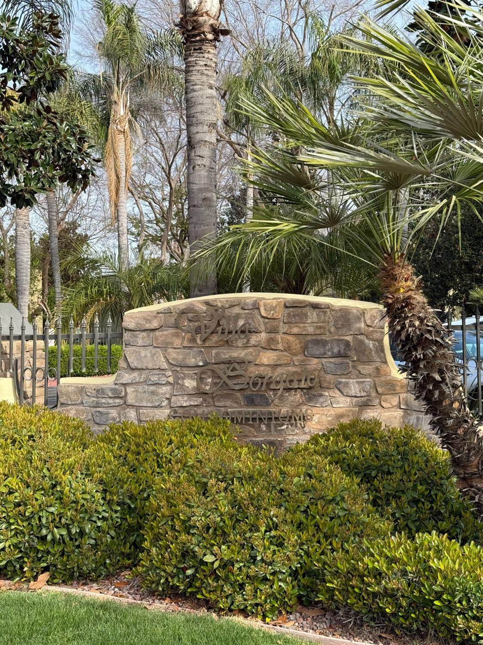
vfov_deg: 39.7
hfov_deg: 30.3
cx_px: 242
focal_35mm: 48
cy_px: 322
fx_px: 893
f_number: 1.78
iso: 64
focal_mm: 6.76
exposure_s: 1/1484
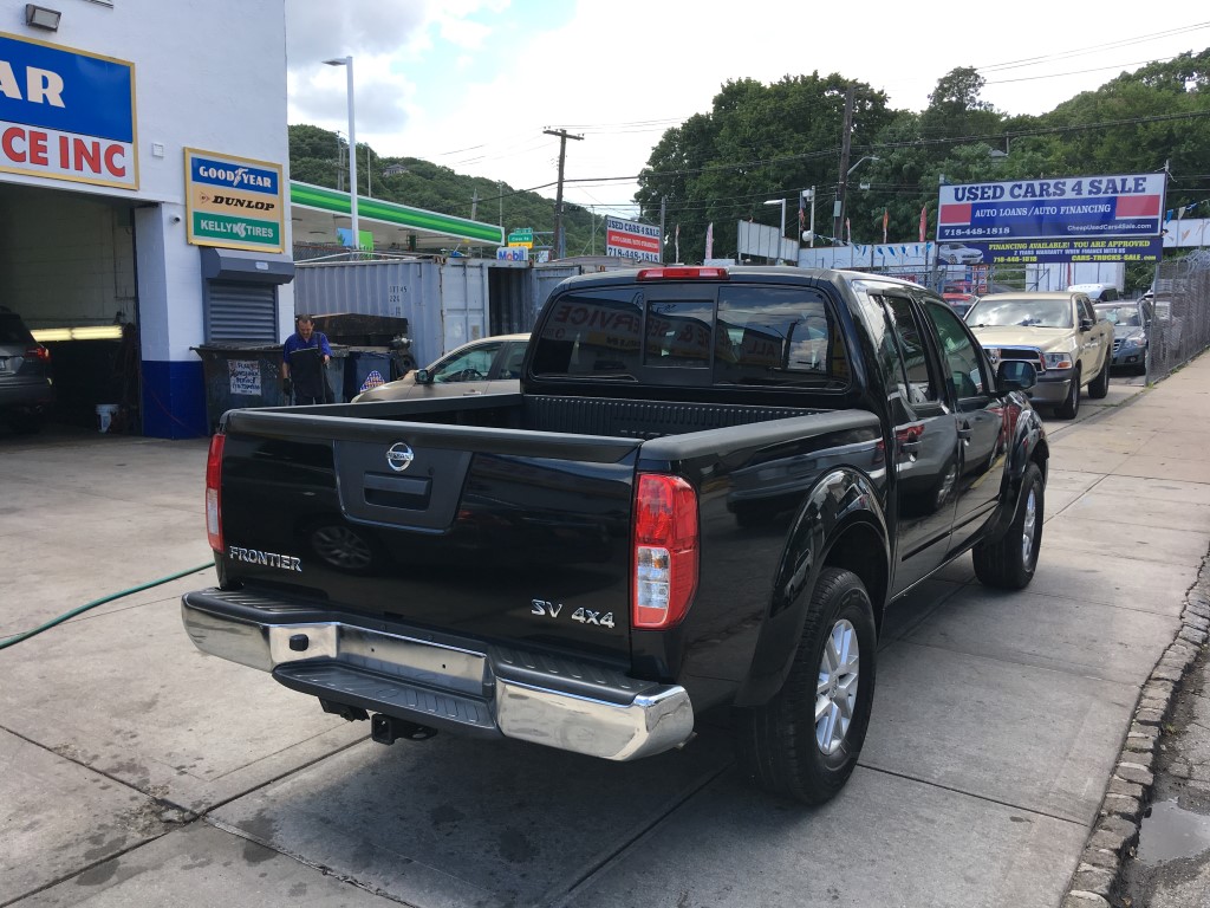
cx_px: 605
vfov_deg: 48.2
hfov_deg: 61.7
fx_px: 1014
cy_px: 454
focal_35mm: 29
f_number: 2.2
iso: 25
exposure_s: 1/447
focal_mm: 4.15
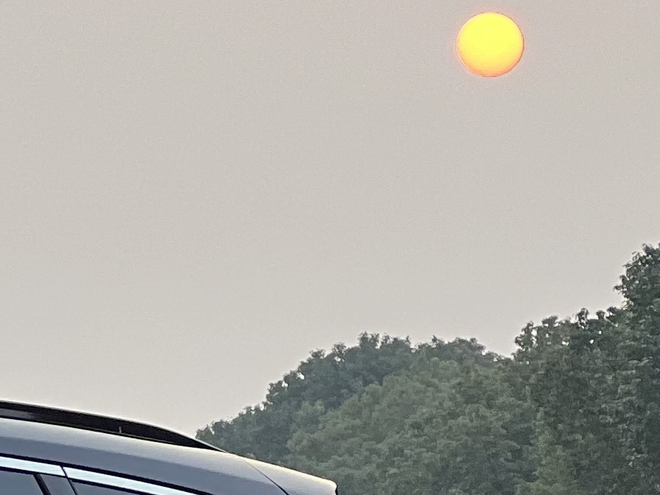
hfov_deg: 5.6
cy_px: 435
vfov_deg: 4.3
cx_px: -639
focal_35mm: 347
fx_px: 6615
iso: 25
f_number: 2.8
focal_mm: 9
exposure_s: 1/121
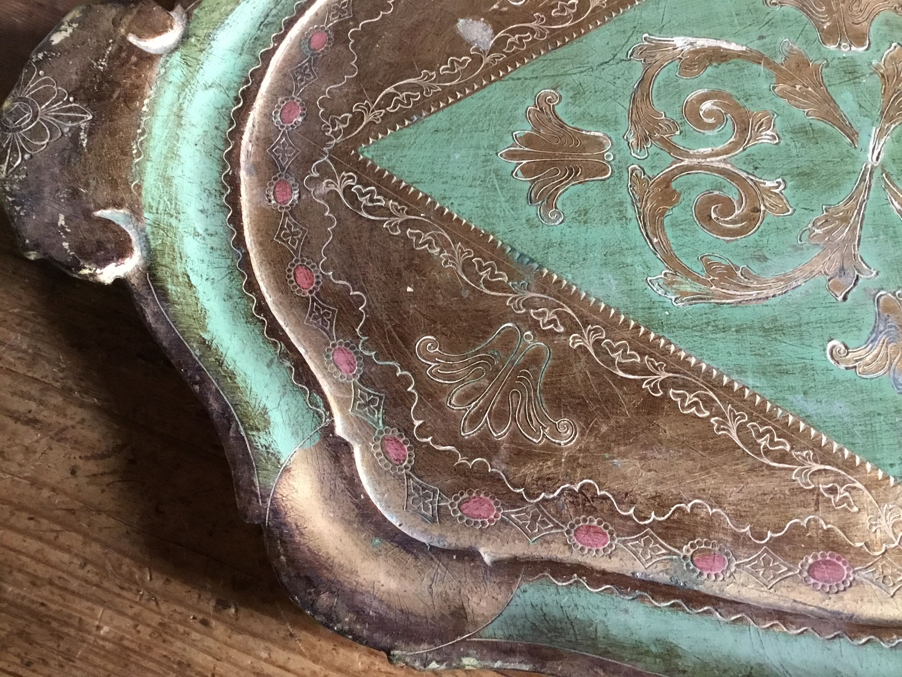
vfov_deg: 45.4
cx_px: 451
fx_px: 808
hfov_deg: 58.4
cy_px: 338
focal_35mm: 31
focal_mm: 3.3
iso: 200
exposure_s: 1/17
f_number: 2.4
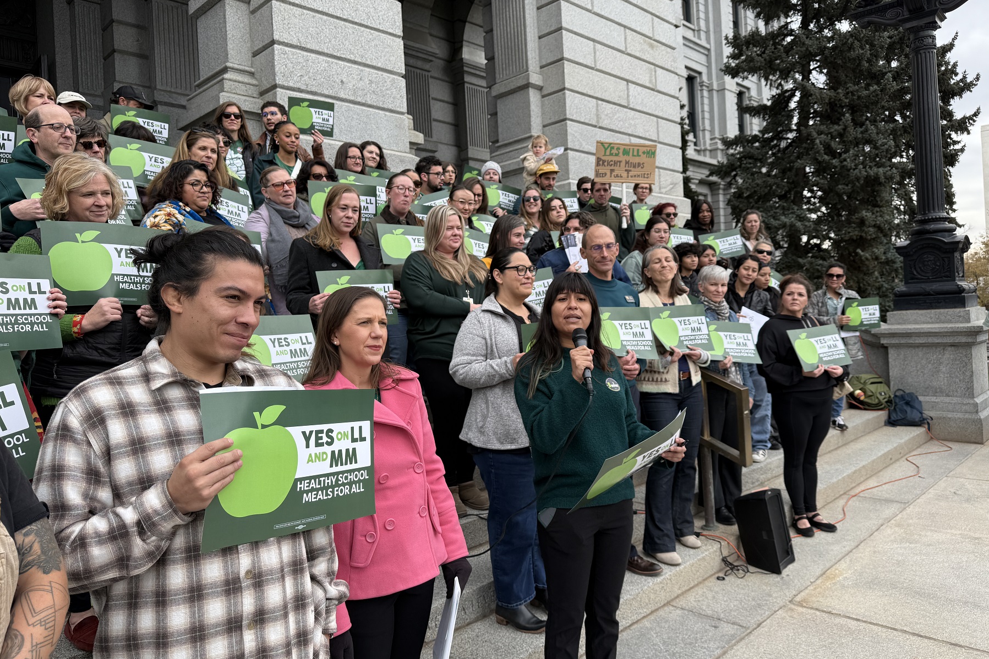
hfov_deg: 71.5
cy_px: 323
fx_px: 687
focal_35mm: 25
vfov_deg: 51.3
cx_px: 495
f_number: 1.78
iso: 80
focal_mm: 6.76
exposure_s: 1/1211
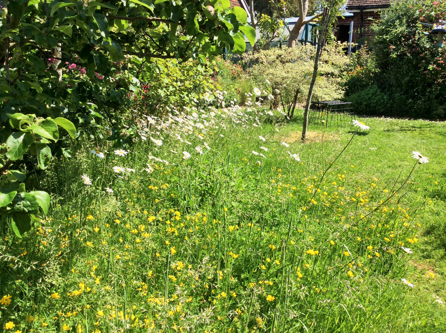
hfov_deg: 56.9
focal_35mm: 32
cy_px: 166
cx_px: 223
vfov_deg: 44.1
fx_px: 412
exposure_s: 1/784
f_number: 2.4
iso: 32
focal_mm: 3.3
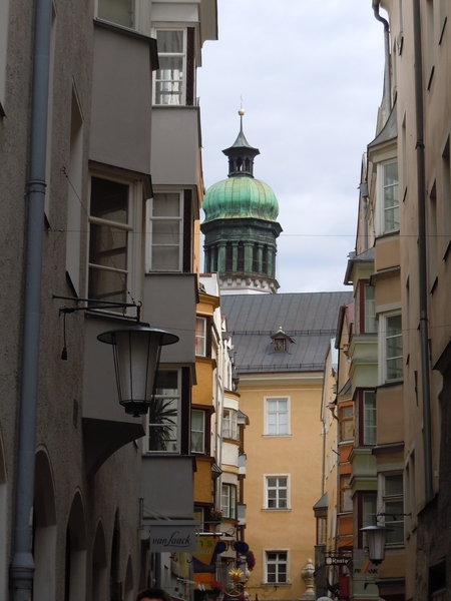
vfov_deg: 19.3
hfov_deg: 14.5
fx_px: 1772
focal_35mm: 102
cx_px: 226
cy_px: 300
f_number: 5.4
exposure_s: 1/320
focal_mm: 18.3
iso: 100
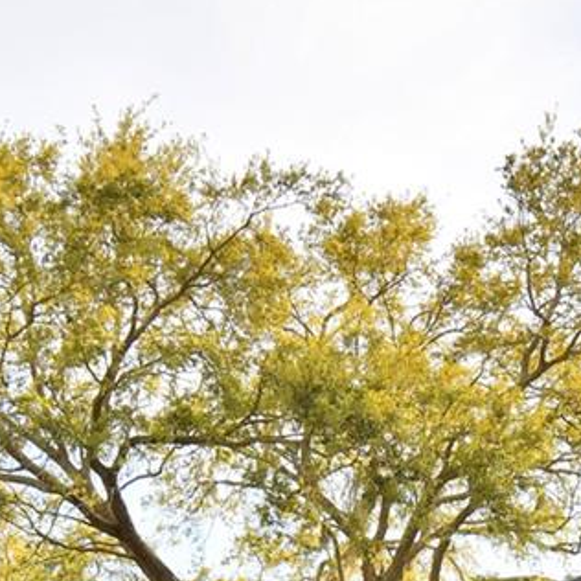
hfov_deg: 13.5
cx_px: 368
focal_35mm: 129
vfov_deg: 13.1
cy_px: 723
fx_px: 2450
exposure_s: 1/250
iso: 100
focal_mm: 20
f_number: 7.1
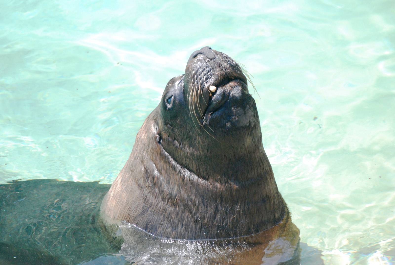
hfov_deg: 9.1
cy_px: 132
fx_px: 2472
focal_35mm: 225
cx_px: 198
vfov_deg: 6.1
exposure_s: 1/2000
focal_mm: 150
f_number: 5.6
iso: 1600
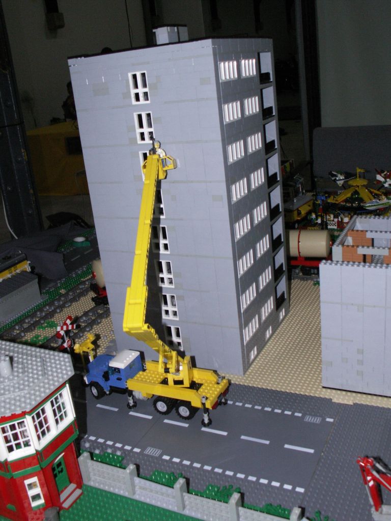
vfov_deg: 51.4
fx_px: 542
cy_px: 260
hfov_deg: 39.7
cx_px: 196
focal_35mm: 36
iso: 160
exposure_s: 1/60
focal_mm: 5.89
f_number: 2.8
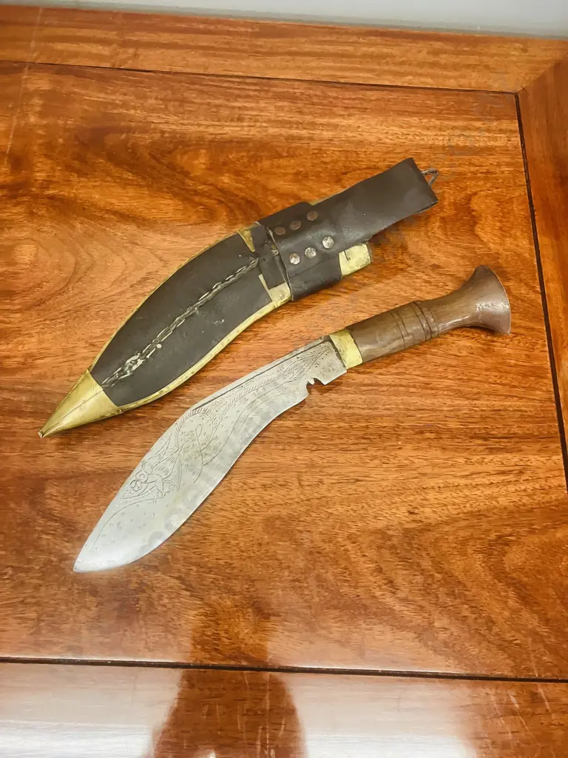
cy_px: 379
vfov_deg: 63.4
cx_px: 284
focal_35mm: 28
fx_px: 613
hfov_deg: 49.7
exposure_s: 1/50
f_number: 1.8
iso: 320
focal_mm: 3.99
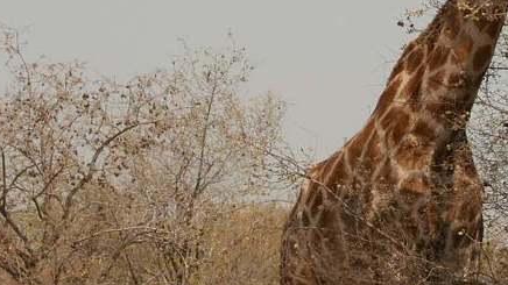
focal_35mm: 199
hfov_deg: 10.1
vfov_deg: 6.1
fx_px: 2680
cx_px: 981
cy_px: 81
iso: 200
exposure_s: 1/800
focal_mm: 20.6
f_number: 5.6
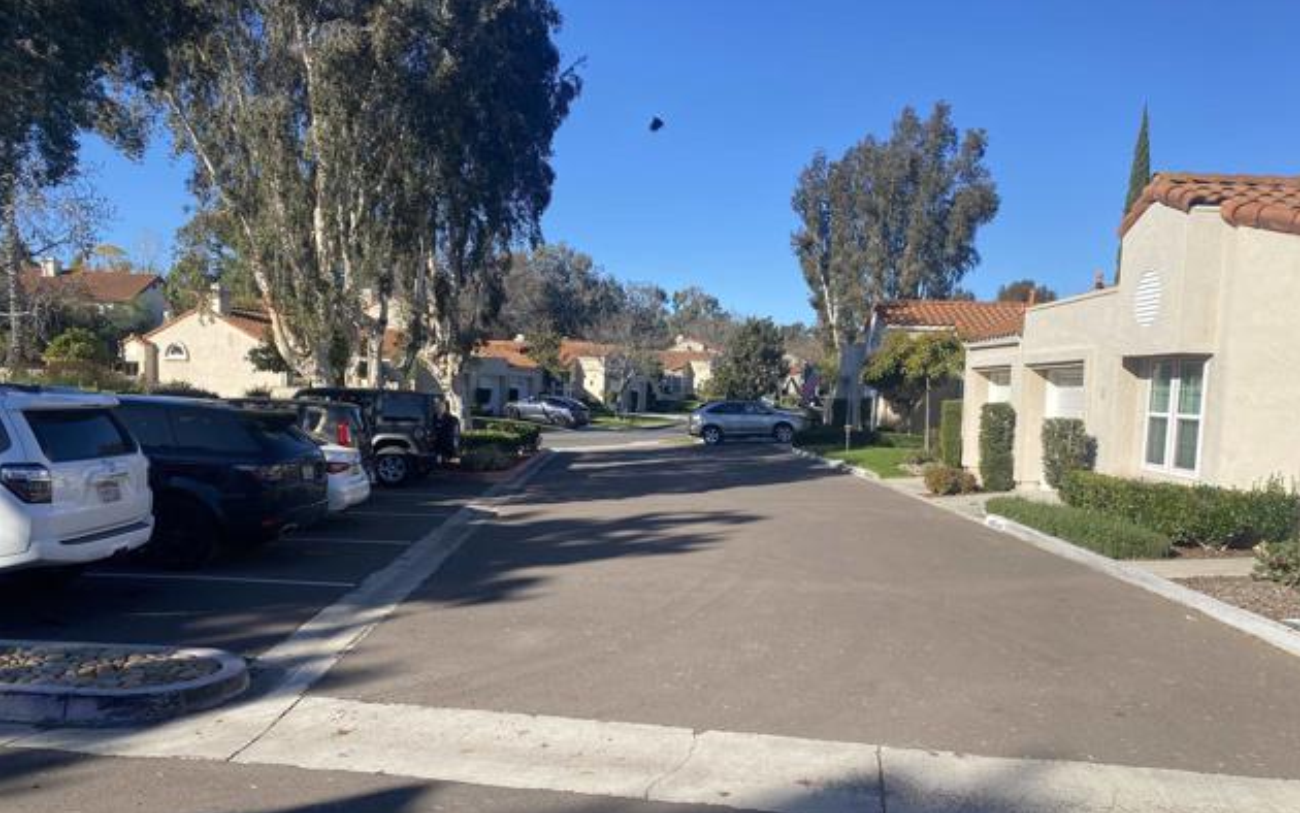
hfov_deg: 66.5
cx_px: 658
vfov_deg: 44.5
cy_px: 458
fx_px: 992
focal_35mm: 28
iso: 32
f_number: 1.8
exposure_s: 1/2066
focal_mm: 4.25
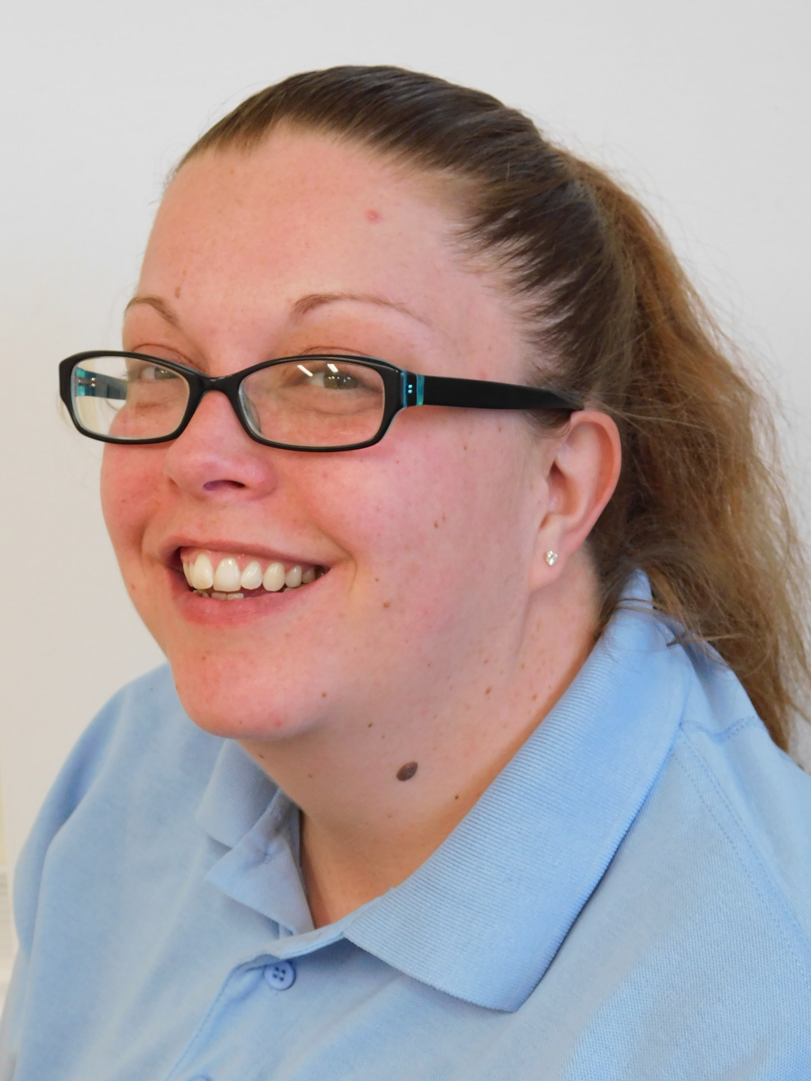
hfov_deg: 18.4
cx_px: 406
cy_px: 540
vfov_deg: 24.4
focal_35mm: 80
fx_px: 2499
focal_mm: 14.2
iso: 320
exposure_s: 1/30
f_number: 4.4
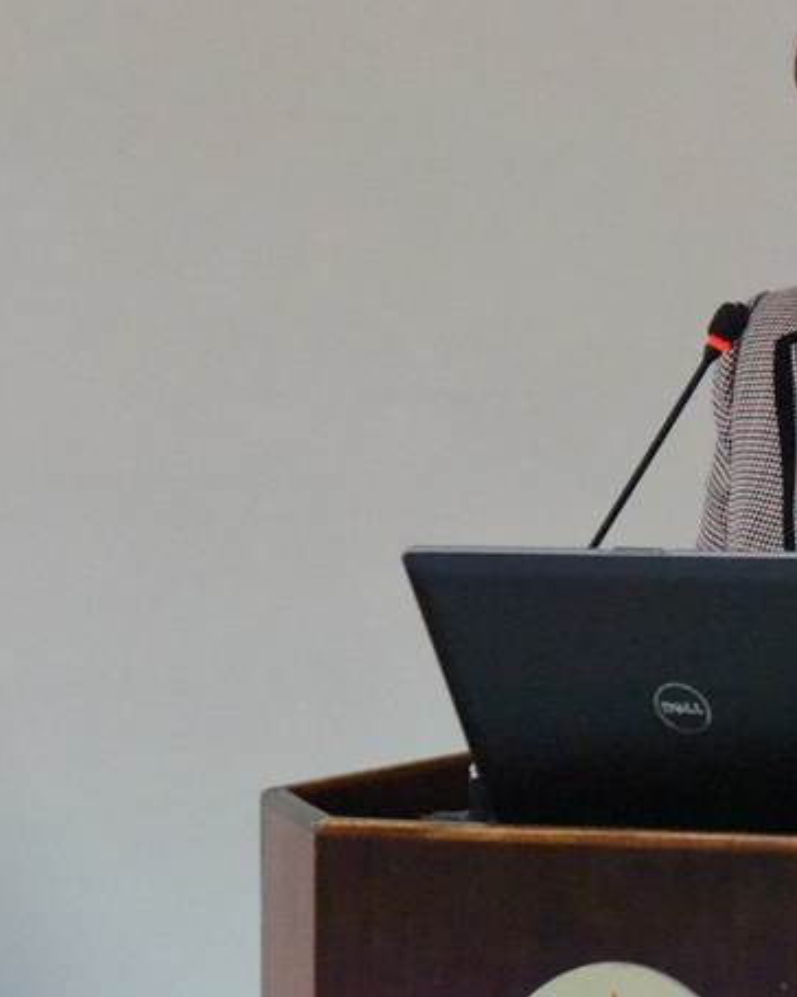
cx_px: 1082
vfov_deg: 9.3
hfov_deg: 7.4
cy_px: 257
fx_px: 6103
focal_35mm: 207
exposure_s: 1/250
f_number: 8
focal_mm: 98
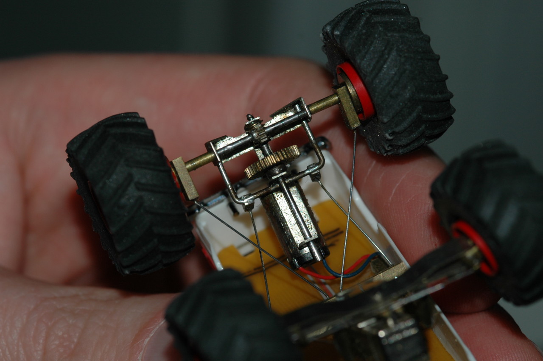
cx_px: 272
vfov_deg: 8.7
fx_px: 2373
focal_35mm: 158
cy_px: 180
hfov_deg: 13.1
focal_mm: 105
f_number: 8
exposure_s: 1/60
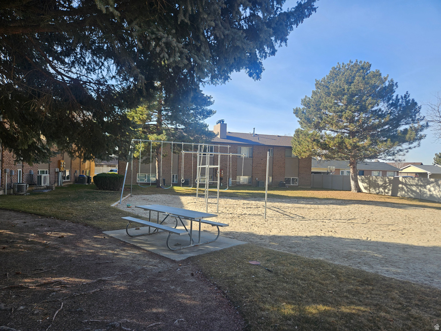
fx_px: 293
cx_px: 220
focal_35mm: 23
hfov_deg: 73.9
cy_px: 166
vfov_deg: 58.9
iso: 25
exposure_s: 1/629
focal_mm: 5.4
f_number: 1.8
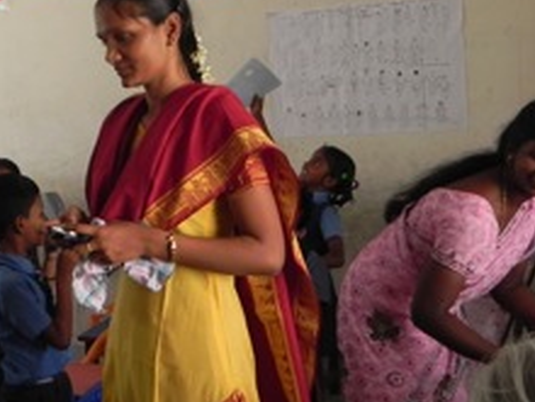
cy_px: 149
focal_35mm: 66
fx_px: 1020
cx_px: 78
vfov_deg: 22.2
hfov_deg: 28.5
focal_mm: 5.9
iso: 160
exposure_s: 1/49
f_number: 2.8
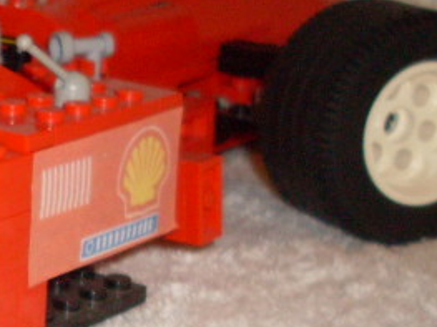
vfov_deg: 10.0
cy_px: 244
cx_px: -226
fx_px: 1868
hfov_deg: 12.6
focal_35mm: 148
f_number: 2.8
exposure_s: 1/45
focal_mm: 6.3
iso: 100
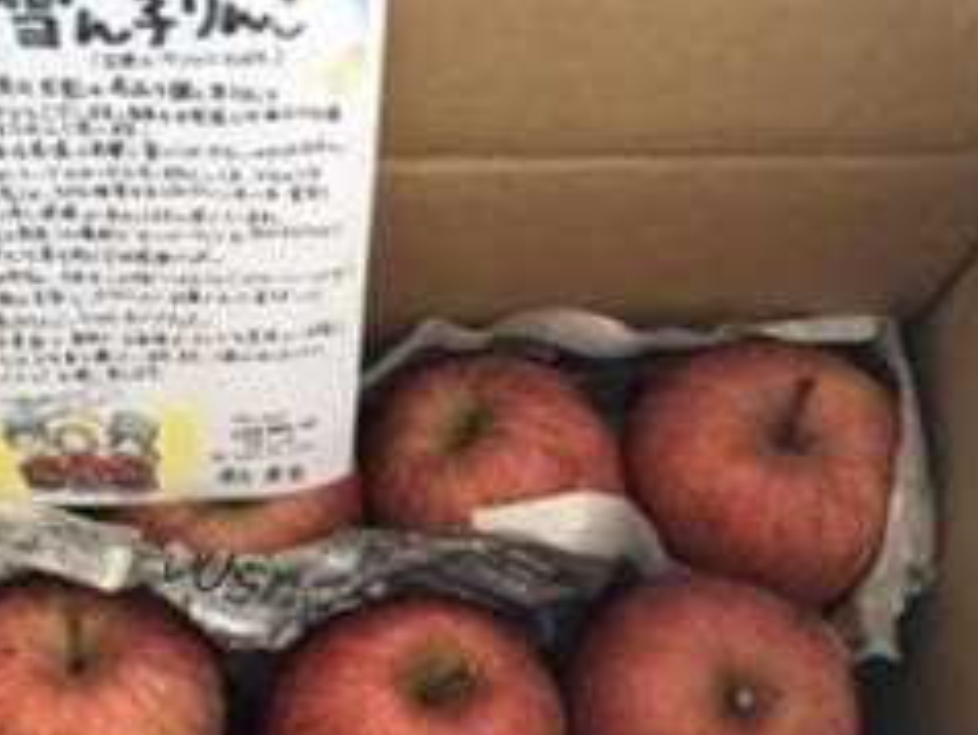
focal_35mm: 47
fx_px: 1329
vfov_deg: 30.4
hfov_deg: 39.9
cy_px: 546
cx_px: 329
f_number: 1.8
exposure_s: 1/12
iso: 100
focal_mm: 3.99
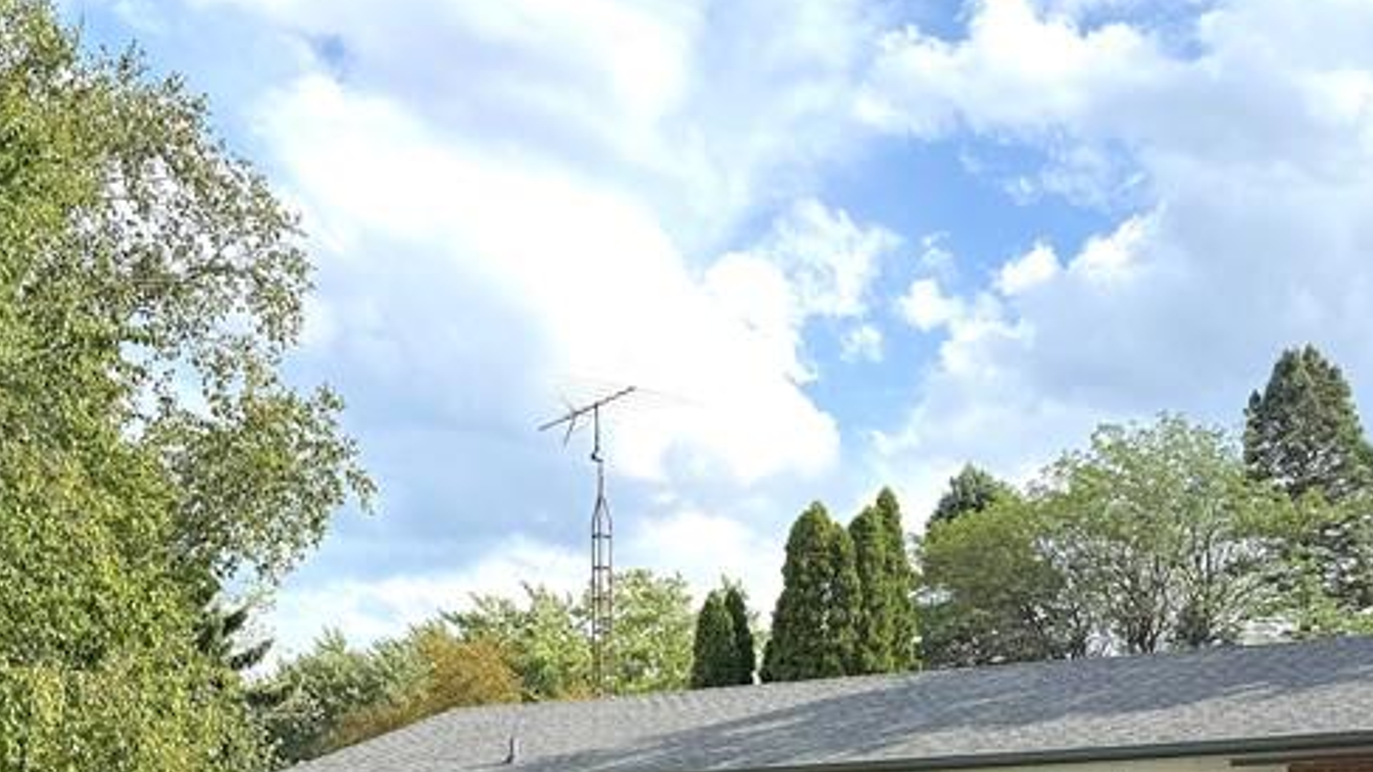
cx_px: 750
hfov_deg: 37.8
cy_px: 837
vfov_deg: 20.8
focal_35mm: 55
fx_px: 2002
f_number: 1.8
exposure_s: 1/3759
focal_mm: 6.8
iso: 80
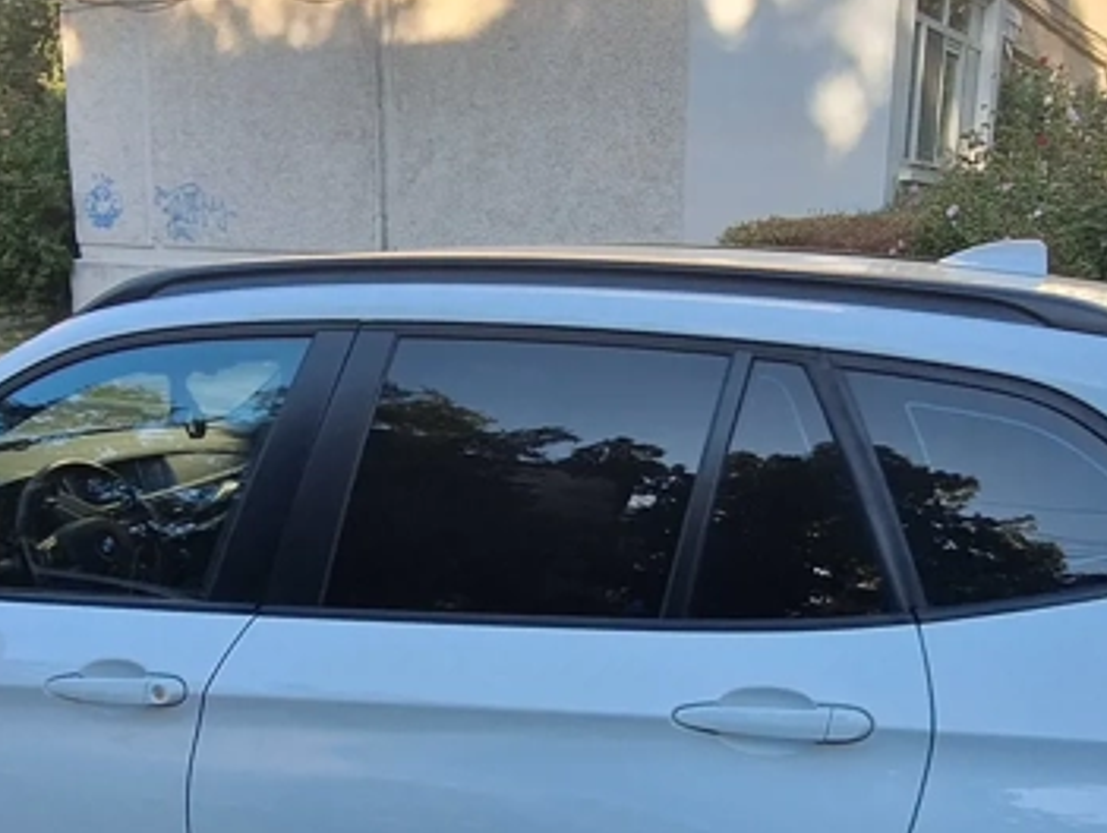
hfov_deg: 50.1
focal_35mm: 37
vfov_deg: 38.4
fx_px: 1184
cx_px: 558
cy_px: 533
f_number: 2.2
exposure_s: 1/641
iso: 40
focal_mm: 1.74
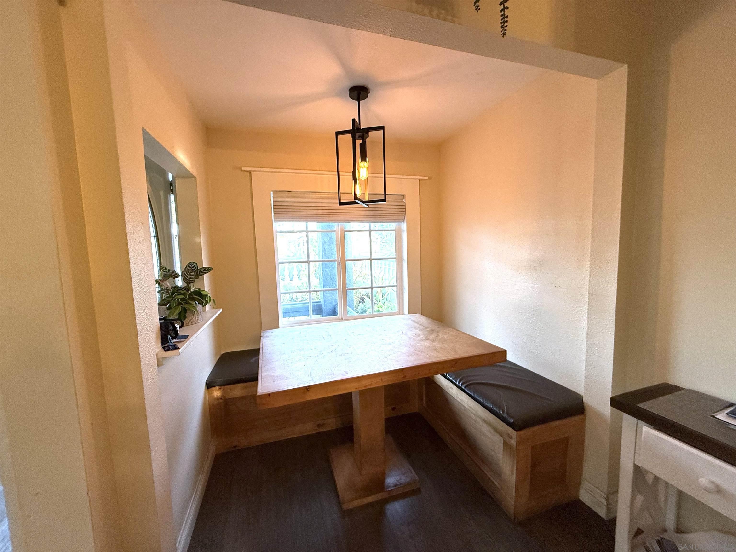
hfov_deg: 102.1
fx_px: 298
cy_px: 276
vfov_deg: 85.7
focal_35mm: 14
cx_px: 368
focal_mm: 2.22
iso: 250
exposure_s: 1/120
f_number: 2.2
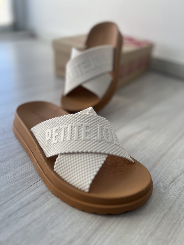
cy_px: 122
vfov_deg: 67.3
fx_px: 184
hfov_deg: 53.1
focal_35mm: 26
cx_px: 92
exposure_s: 1/405
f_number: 1.5
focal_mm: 5.7
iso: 50
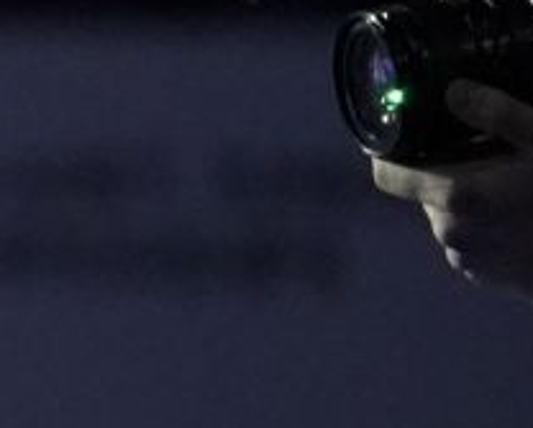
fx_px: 17550
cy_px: 274
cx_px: -1653
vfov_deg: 1.4
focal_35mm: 1111
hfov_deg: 1.7
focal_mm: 137
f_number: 2.8
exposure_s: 1/1000
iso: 6400
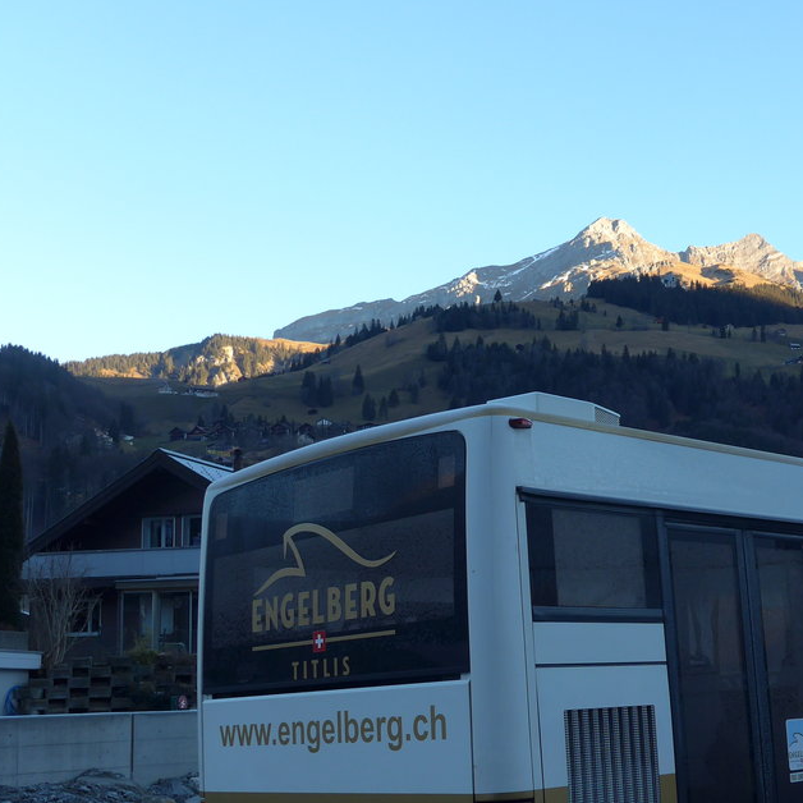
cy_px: 541
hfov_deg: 33.6
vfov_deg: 34.3
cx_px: 647
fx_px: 1286
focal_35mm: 49
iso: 80
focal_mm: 6
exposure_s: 1/200
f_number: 2.8
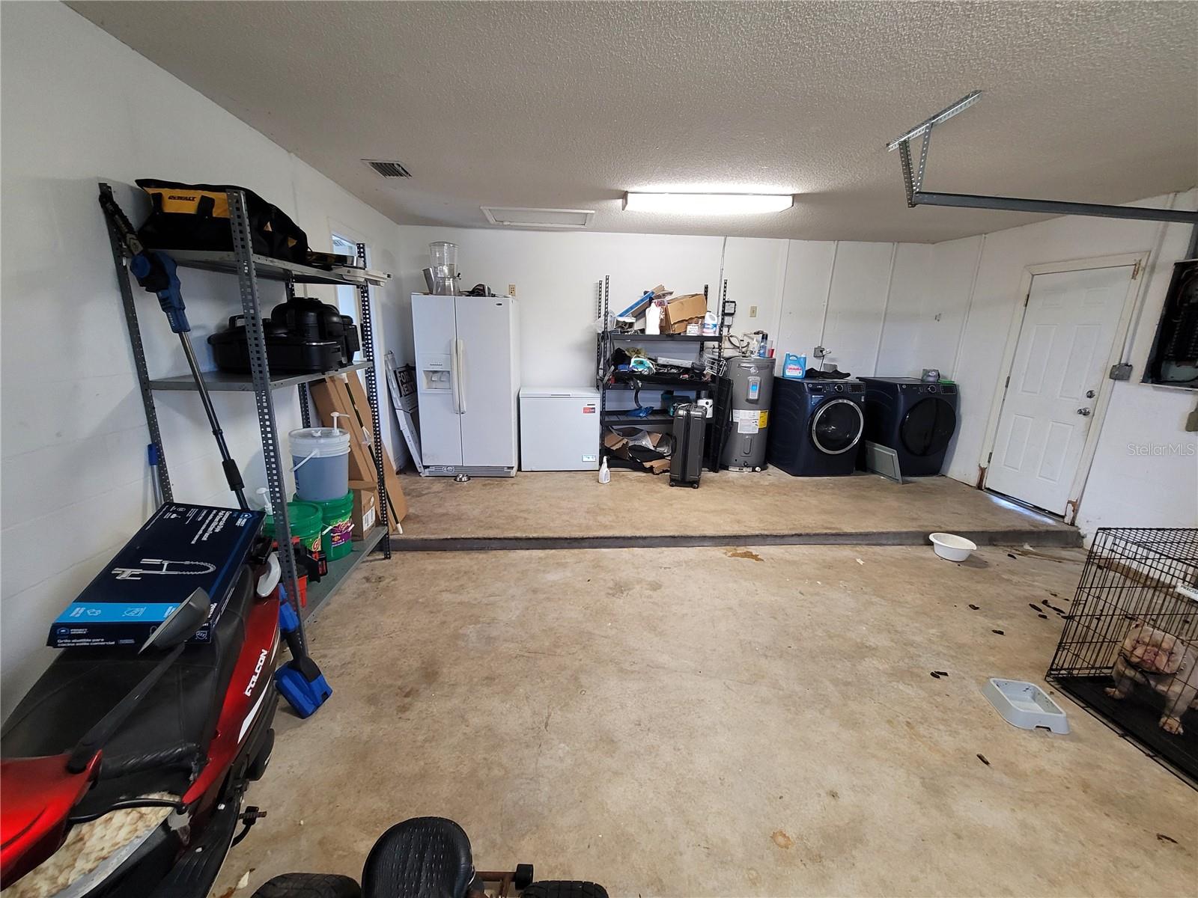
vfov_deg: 89.9
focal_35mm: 13
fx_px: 450
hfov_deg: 106.2
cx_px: 599
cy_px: 449
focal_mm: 2.2
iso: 320
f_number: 2.2
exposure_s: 1/30
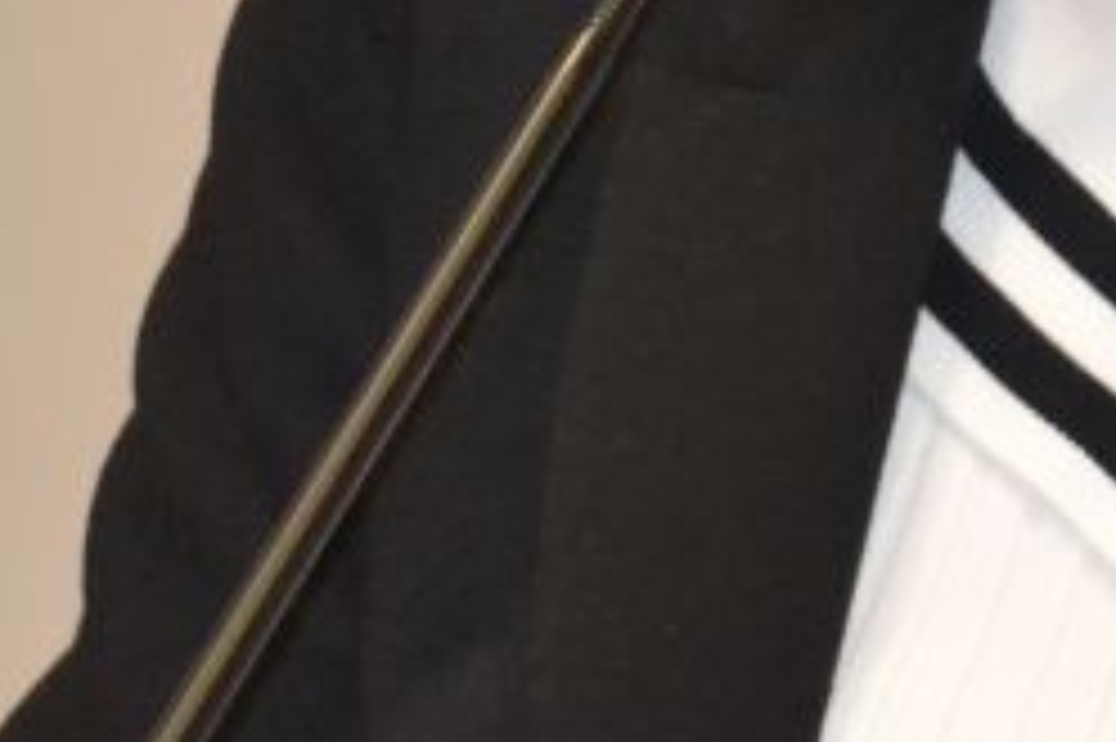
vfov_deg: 1.6
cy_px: -490
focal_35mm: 881
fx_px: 27297
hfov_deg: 2.3
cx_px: 594
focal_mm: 135
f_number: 5.6
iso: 3200
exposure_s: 1/60
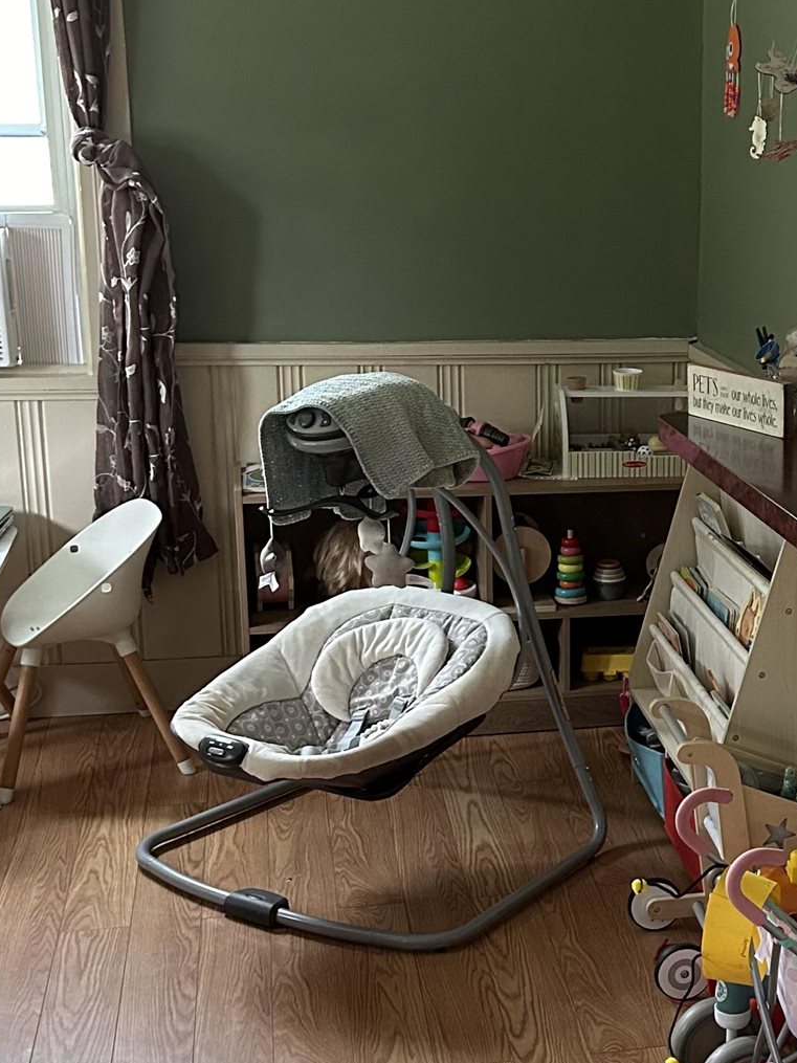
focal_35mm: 59
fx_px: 1812
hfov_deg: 24.1
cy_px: 618
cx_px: 729
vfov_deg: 32.6
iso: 500
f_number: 1.5
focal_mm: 5.7
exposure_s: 1/60
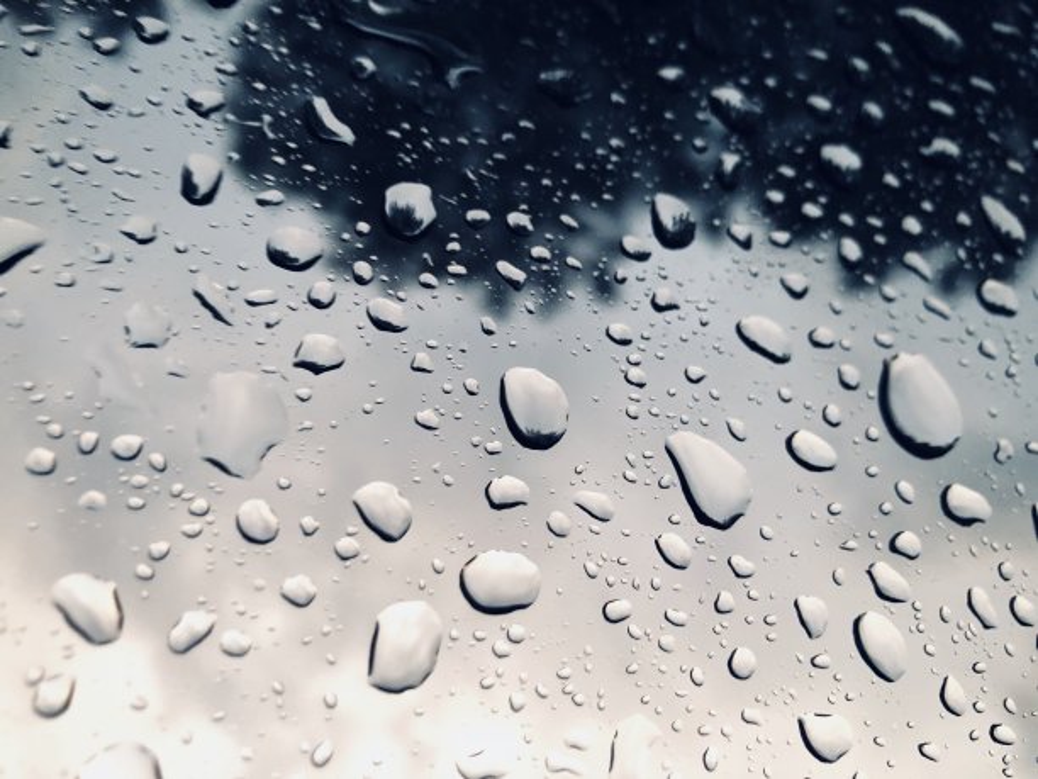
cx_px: 519
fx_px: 840
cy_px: 390
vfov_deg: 49.7
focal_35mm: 28
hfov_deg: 63.4
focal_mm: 4
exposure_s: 1/13
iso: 100
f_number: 1.8
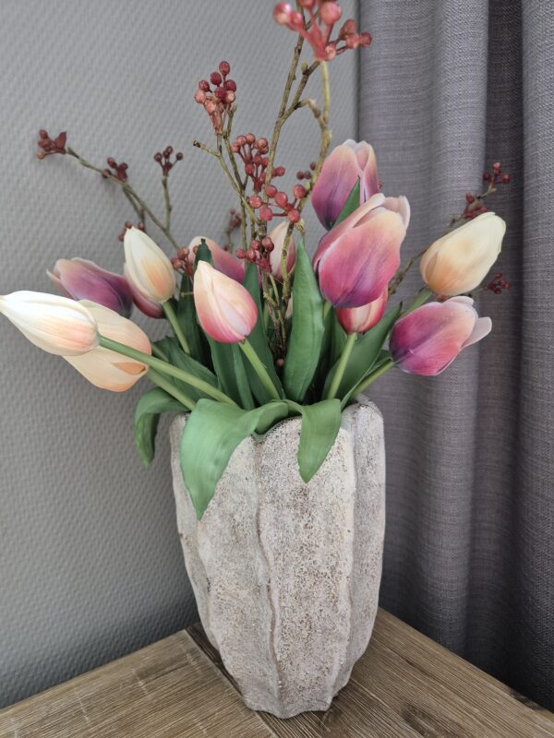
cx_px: 277
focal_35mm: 23
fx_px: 491
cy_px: 369
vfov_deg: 73.9
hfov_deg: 58.9
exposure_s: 1/100
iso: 800
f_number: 1.8
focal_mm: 5.4
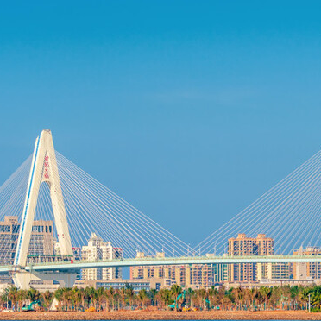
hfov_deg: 5.7
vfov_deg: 5.7
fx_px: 3221
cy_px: 151
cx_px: 216
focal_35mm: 307
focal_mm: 112
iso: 100
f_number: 9
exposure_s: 1/250
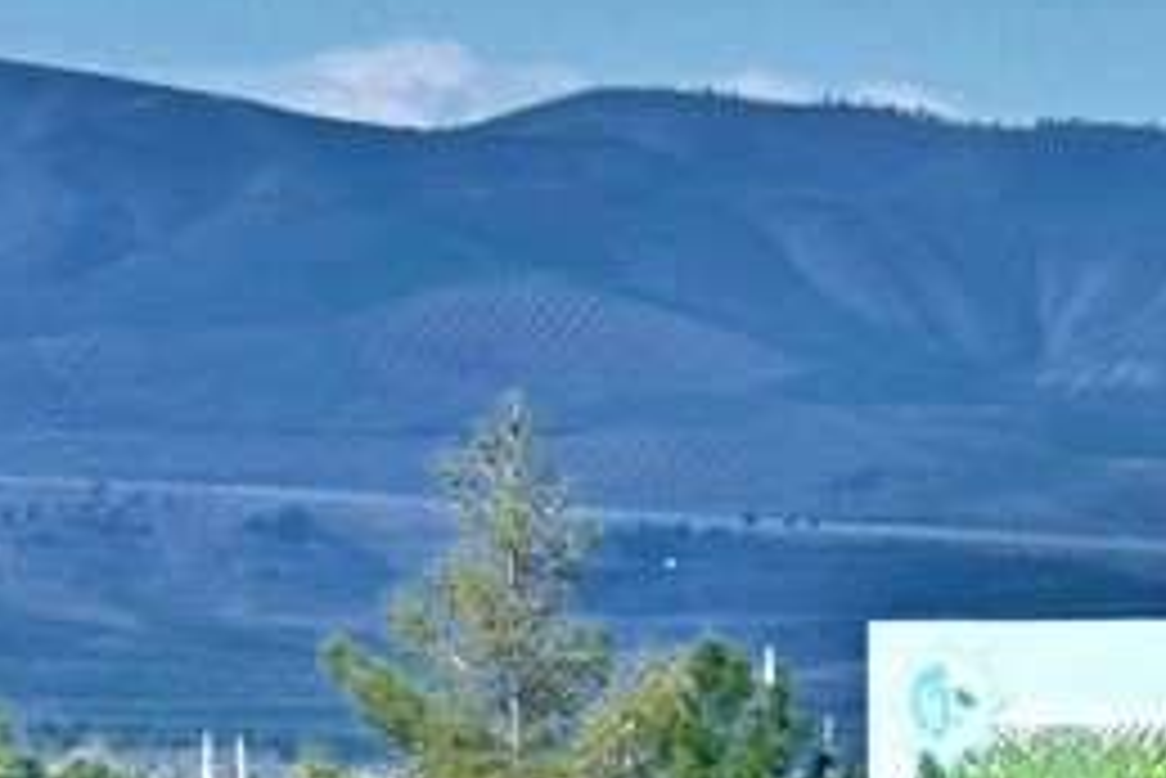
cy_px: 1196
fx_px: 19508
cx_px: 1864
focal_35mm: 602
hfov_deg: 3.4
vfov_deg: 2.3
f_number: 8
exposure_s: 1/640
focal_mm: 130
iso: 320
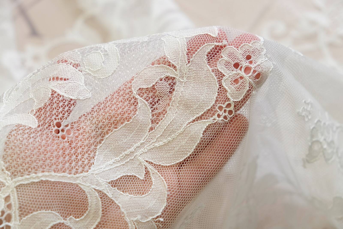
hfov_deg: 27.7
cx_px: 172
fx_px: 695
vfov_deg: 18.7
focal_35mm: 73
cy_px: 114
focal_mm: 48.4
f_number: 4.5
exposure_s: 1/150
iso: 200
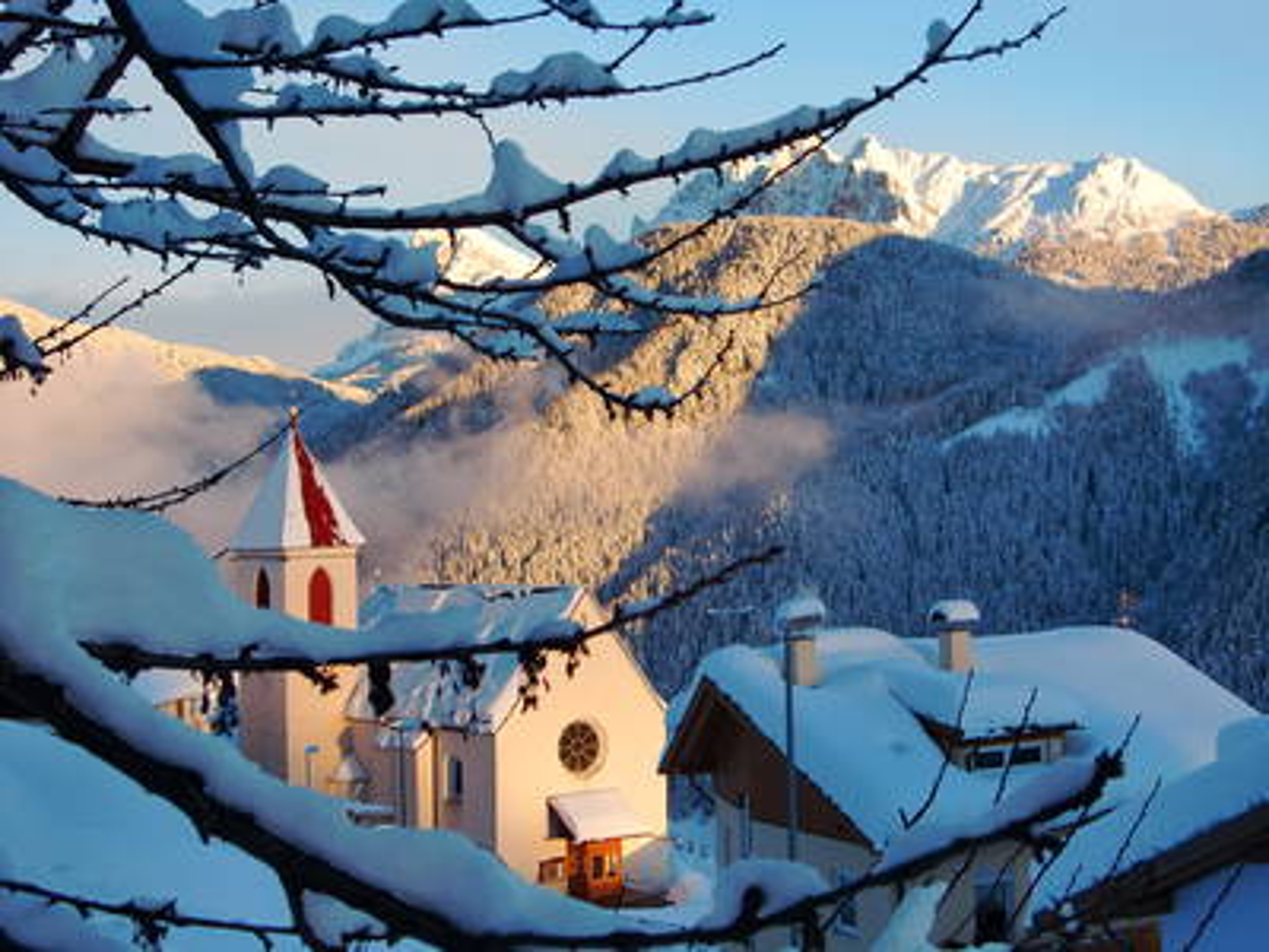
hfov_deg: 34.9
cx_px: 634
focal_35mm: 55
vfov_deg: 26.6
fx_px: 2016
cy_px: 476
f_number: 3.6
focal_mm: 9.8
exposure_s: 1/250
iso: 64
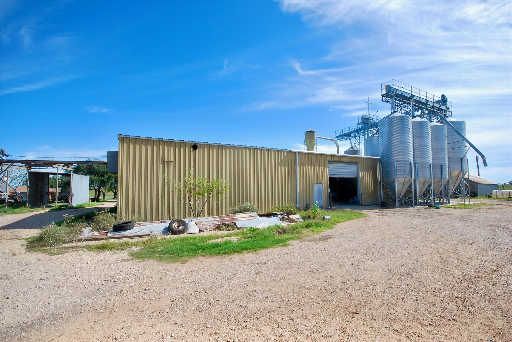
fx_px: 214
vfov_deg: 77.5
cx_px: 256
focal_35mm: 15
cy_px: 171
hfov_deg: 100.3
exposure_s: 1/250
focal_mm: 10
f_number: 8
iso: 100
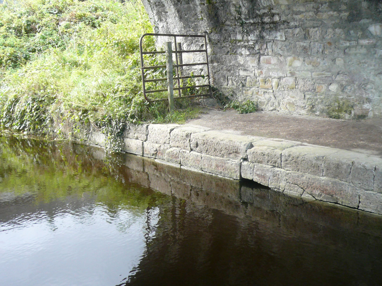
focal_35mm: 45
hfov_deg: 42.1
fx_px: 497
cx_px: 191
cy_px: 143
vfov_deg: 32.2
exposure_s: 1/60
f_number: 2.9
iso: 100
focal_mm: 4.9
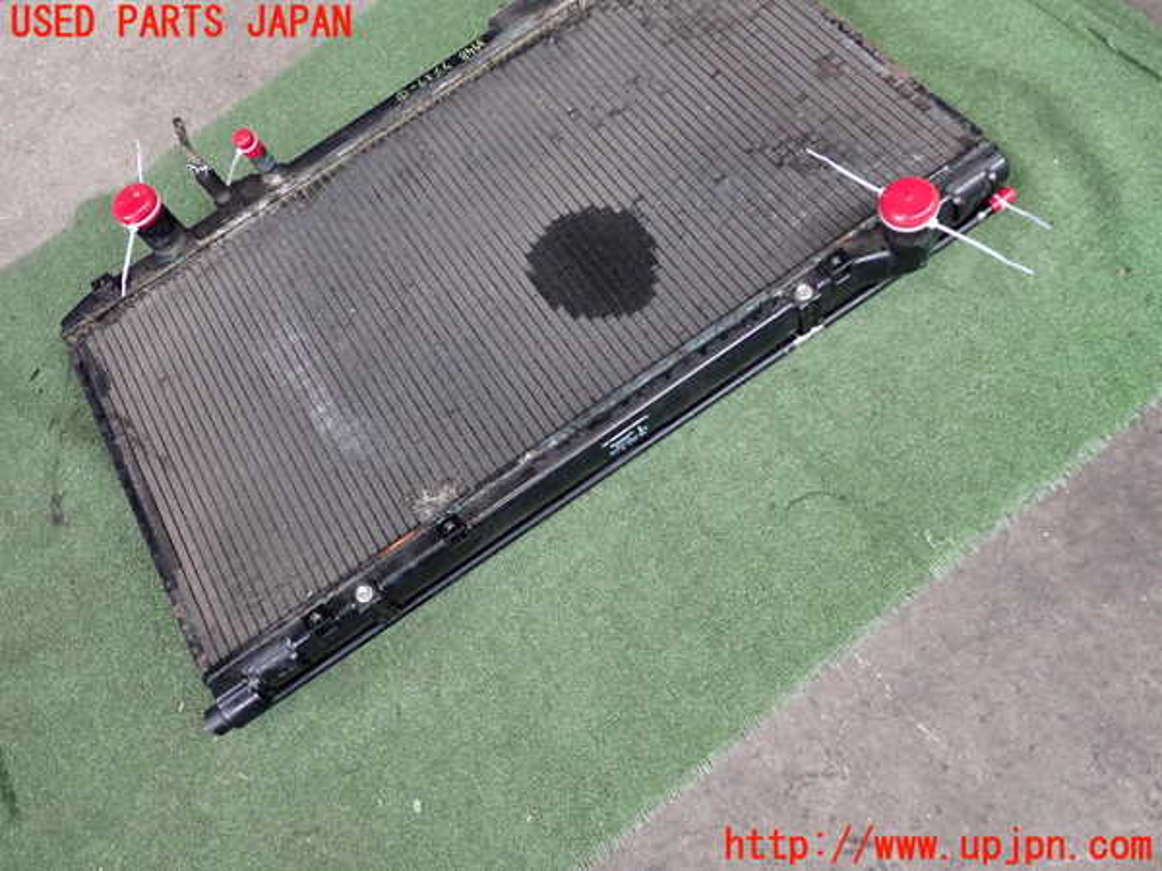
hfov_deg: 60.0
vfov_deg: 46.8
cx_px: 581
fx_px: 1007
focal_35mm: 30
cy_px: 436
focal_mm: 5.4
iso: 250
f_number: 2.3
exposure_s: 1/60
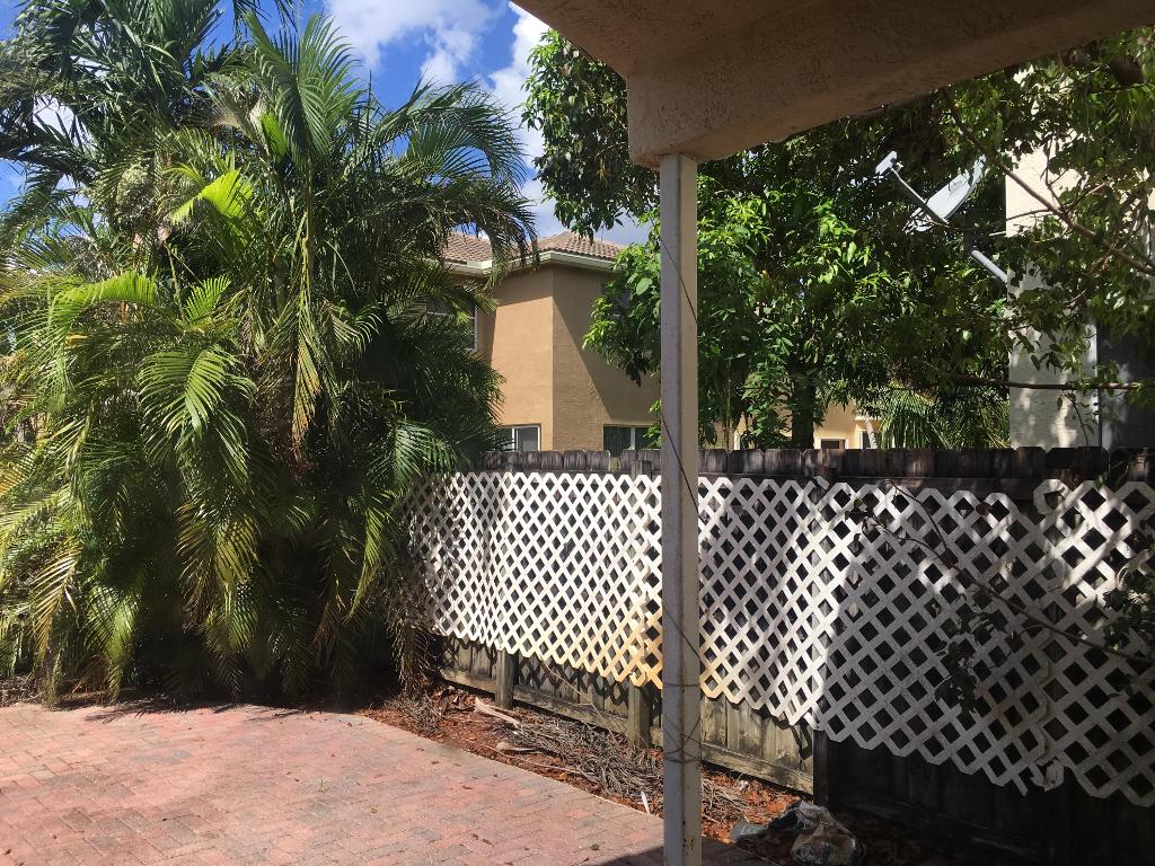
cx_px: 578
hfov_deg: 61.7
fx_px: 968
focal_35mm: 29
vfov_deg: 48.2
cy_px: 433
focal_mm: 4.15
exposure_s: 1/615
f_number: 2.2
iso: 25
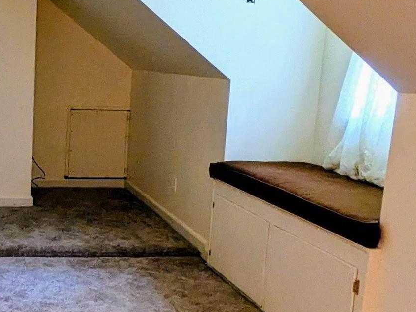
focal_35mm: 51
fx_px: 613
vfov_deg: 28.5
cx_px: 26
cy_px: 167
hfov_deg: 34.9
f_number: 2.2
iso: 446
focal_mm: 1.85
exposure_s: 1/24
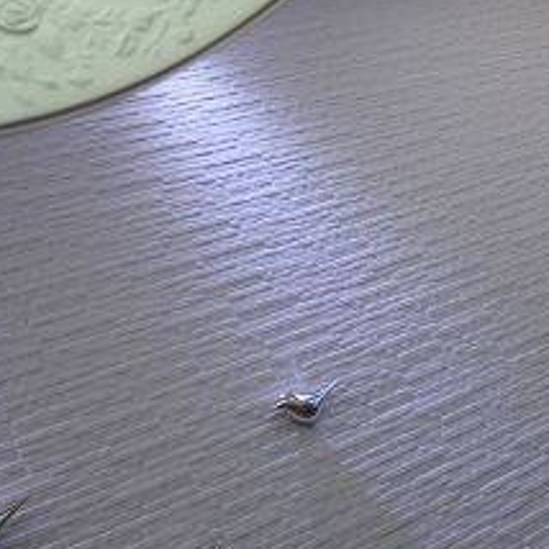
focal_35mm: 74
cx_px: 377
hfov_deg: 23.2
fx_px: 1328
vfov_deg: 23.1
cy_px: 131
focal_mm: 14
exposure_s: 1/60
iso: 200
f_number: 2.5
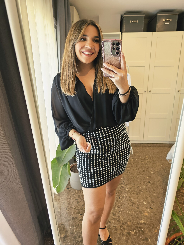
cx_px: 92
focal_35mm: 23
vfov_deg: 73.9
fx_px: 163
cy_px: 122
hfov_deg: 58.9
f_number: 1.7
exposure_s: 1/100
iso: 200
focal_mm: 6.3
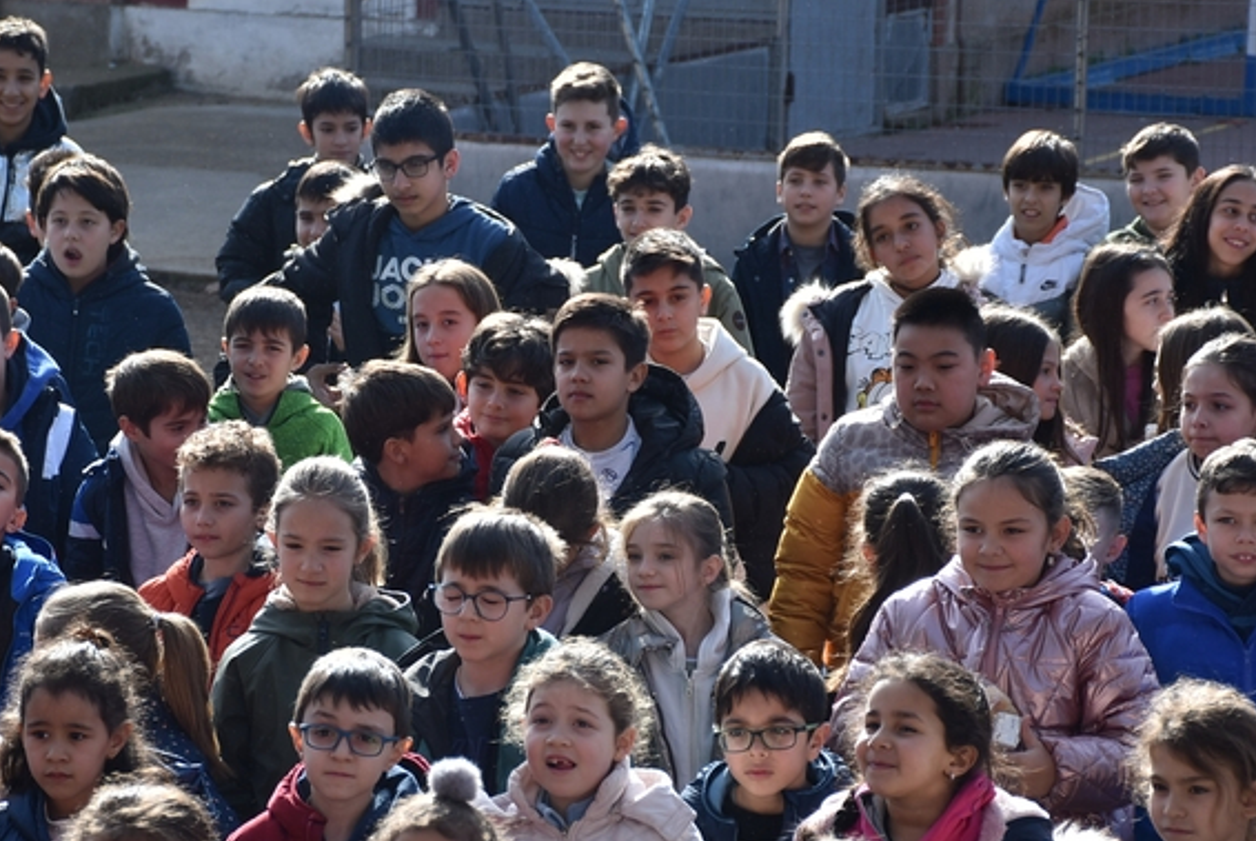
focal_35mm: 179
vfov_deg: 7.7
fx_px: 6246
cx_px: 524
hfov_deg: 11.5
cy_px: 548
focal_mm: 75
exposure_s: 1/250
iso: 110
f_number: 5
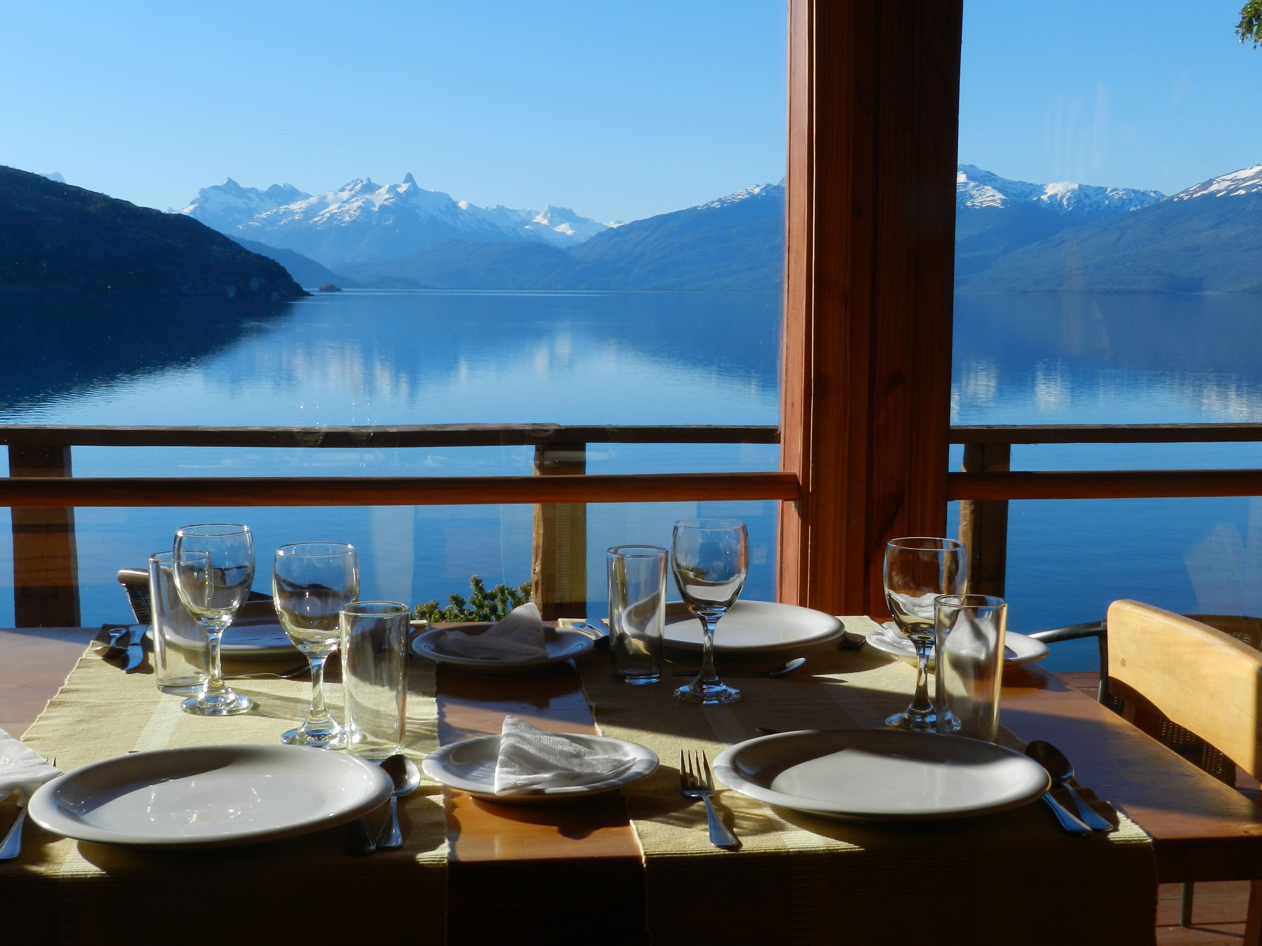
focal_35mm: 46
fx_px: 1677
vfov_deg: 31.5
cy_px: 473
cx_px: 631
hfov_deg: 41.2
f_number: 7.1
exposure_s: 1/400
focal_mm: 8.1
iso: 160
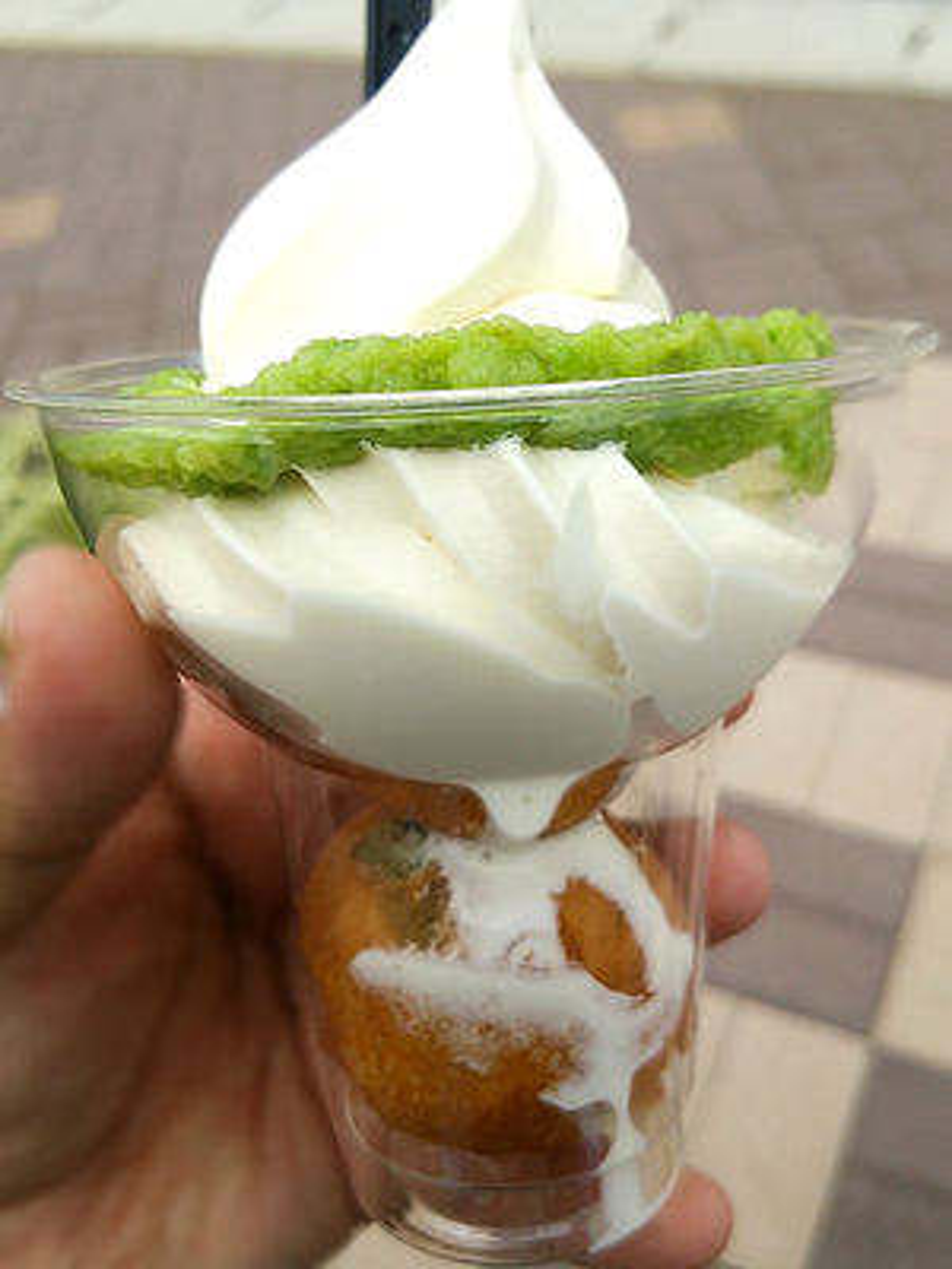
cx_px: 476
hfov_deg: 46.8
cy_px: 634
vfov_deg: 60.0
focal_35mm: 30
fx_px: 1100
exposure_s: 1/1177
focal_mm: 4.06
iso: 40
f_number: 1.94
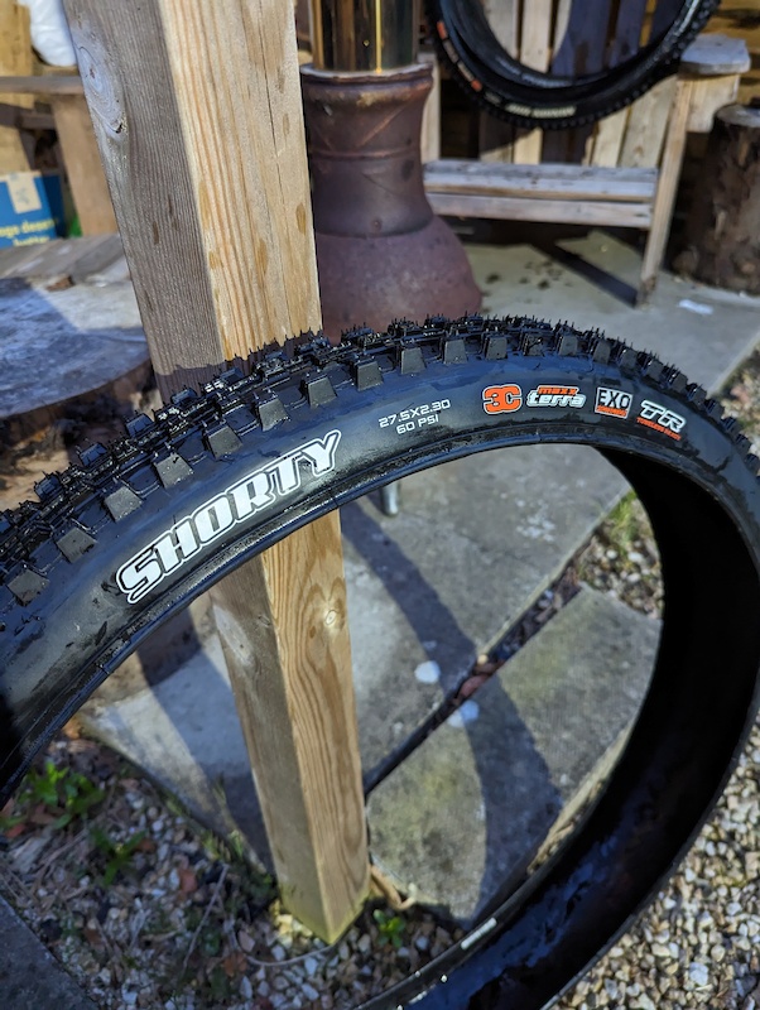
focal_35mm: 24
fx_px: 701
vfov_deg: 71.5
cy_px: 505
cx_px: 380
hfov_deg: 56.9
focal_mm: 6.81
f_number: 1.85
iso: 926
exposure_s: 1/50
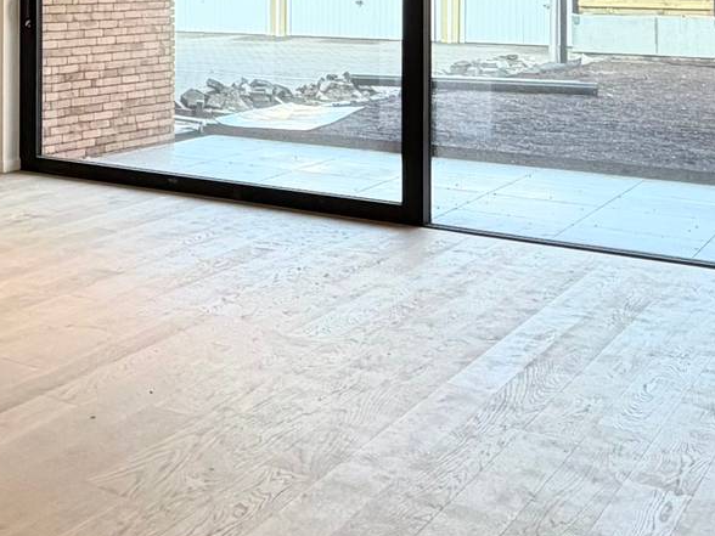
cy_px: -53
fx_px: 1260
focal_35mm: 61
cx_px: -78
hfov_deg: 28.6
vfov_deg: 22.7
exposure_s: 1/121
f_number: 2.2
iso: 80
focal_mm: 2.22
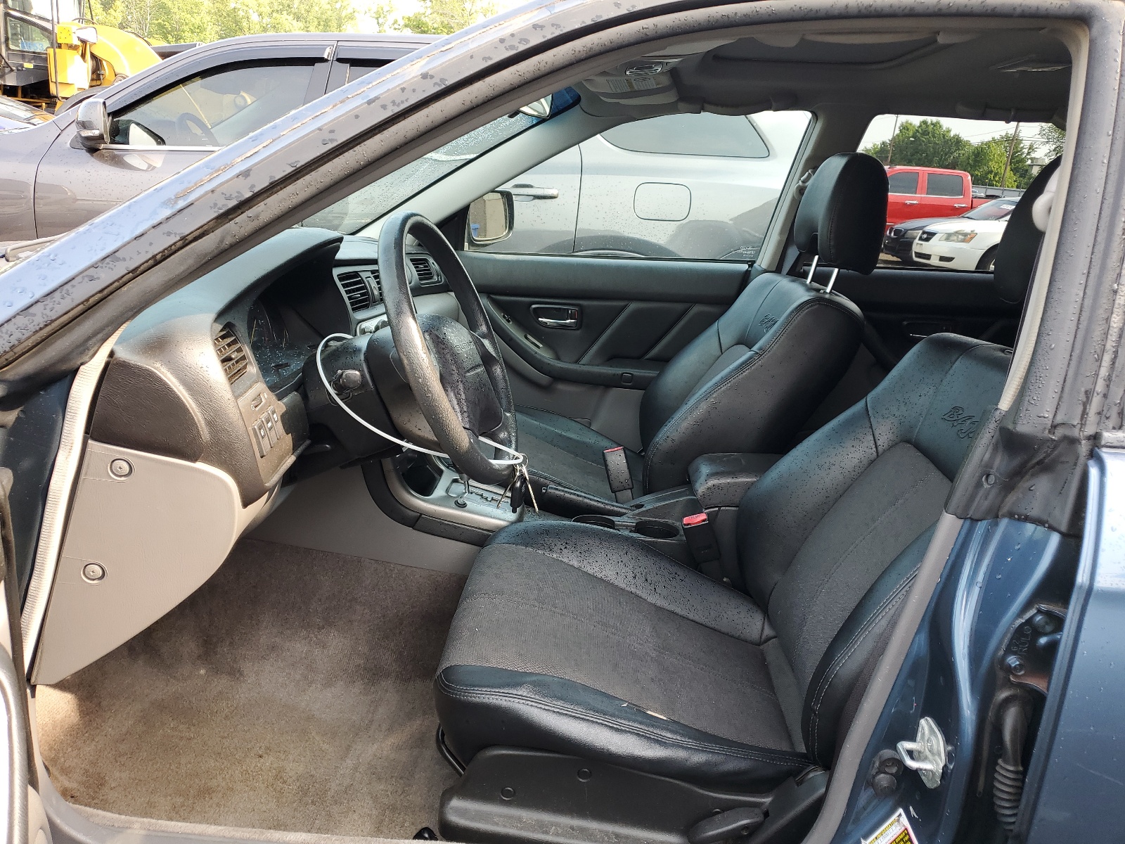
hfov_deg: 67.3
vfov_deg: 53.1
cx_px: 562
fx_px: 845
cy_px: 422
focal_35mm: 26
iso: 50
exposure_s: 1/222
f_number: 1.5
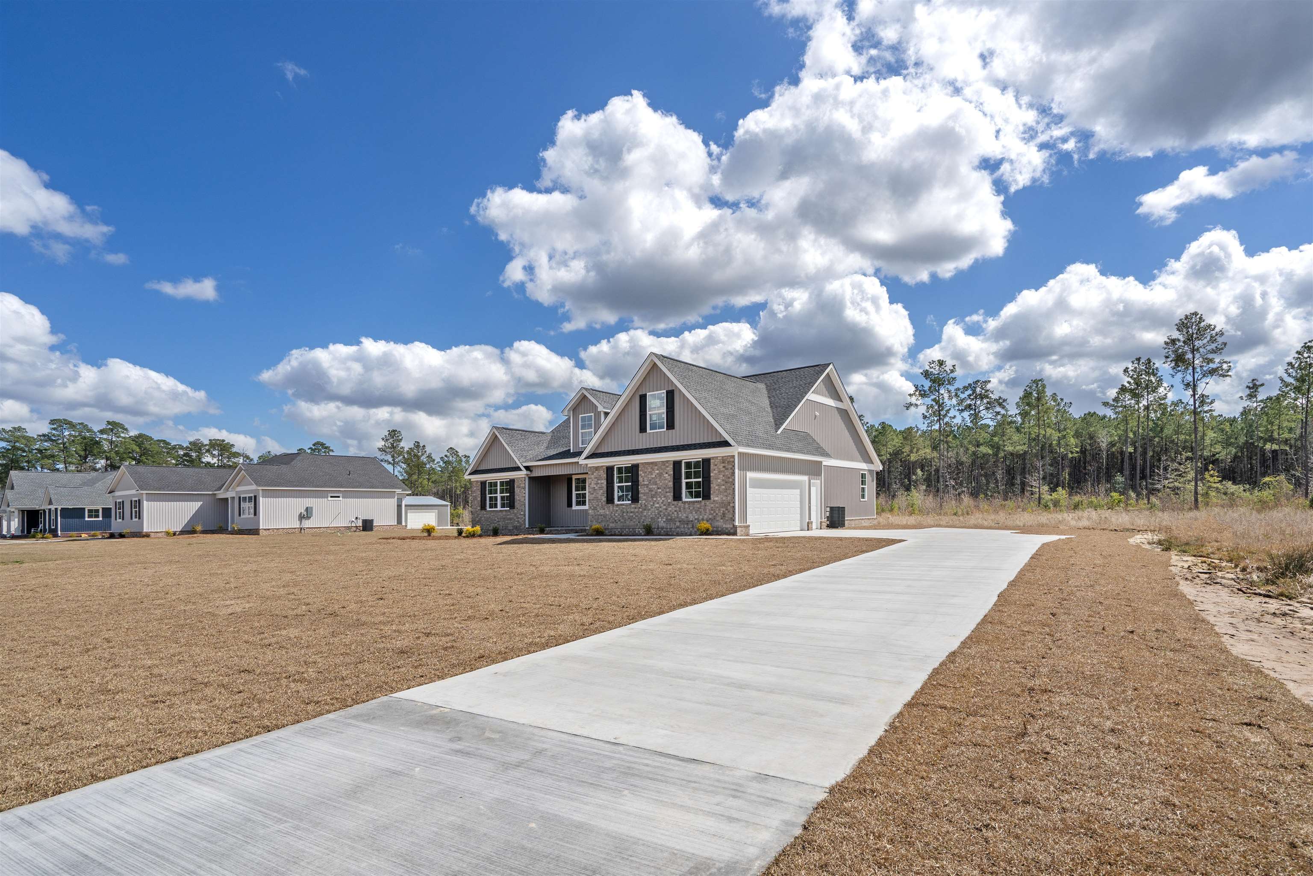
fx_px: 656
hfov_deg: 90.0
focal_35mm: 18
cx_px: 656
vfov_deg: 67.4
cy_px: 438
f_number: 8
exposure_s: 1/60
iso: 125
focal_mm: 18
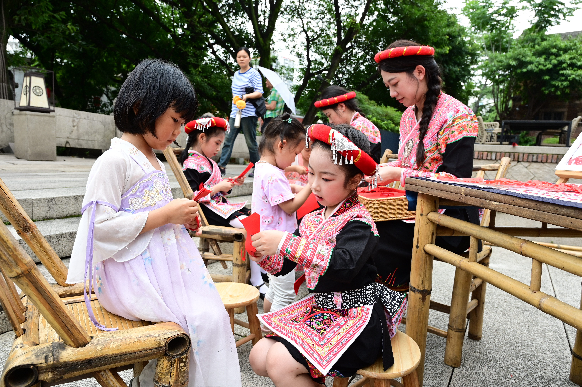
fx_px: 388
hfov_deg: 73.8
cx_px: 291
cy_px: 194
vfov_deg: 53.1
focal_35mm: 24
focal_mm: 24
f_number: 7.1
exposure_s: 1/250
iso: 640
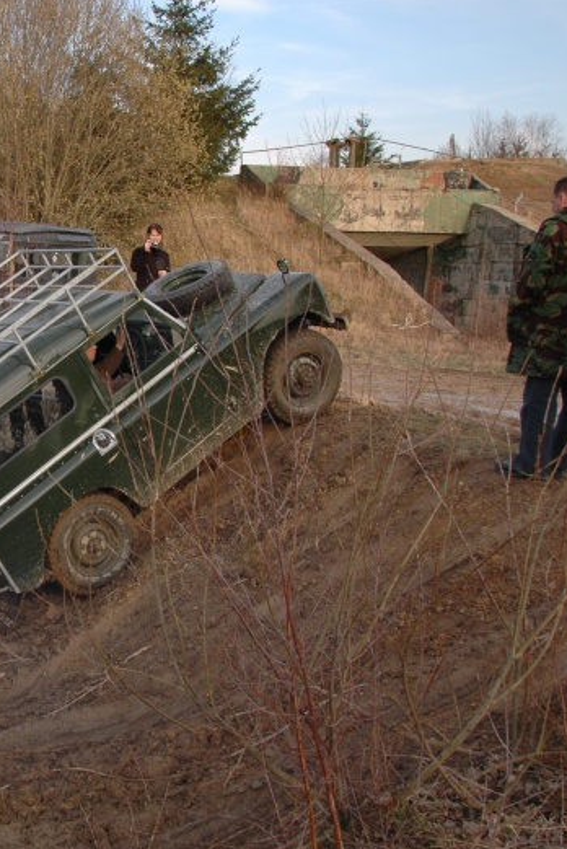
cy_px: 422
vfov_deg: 42.7
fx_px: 1085
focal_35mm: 46
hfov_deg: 27.1
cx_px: -41
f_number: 7.1
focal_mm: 20
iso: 320
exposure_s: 1/200
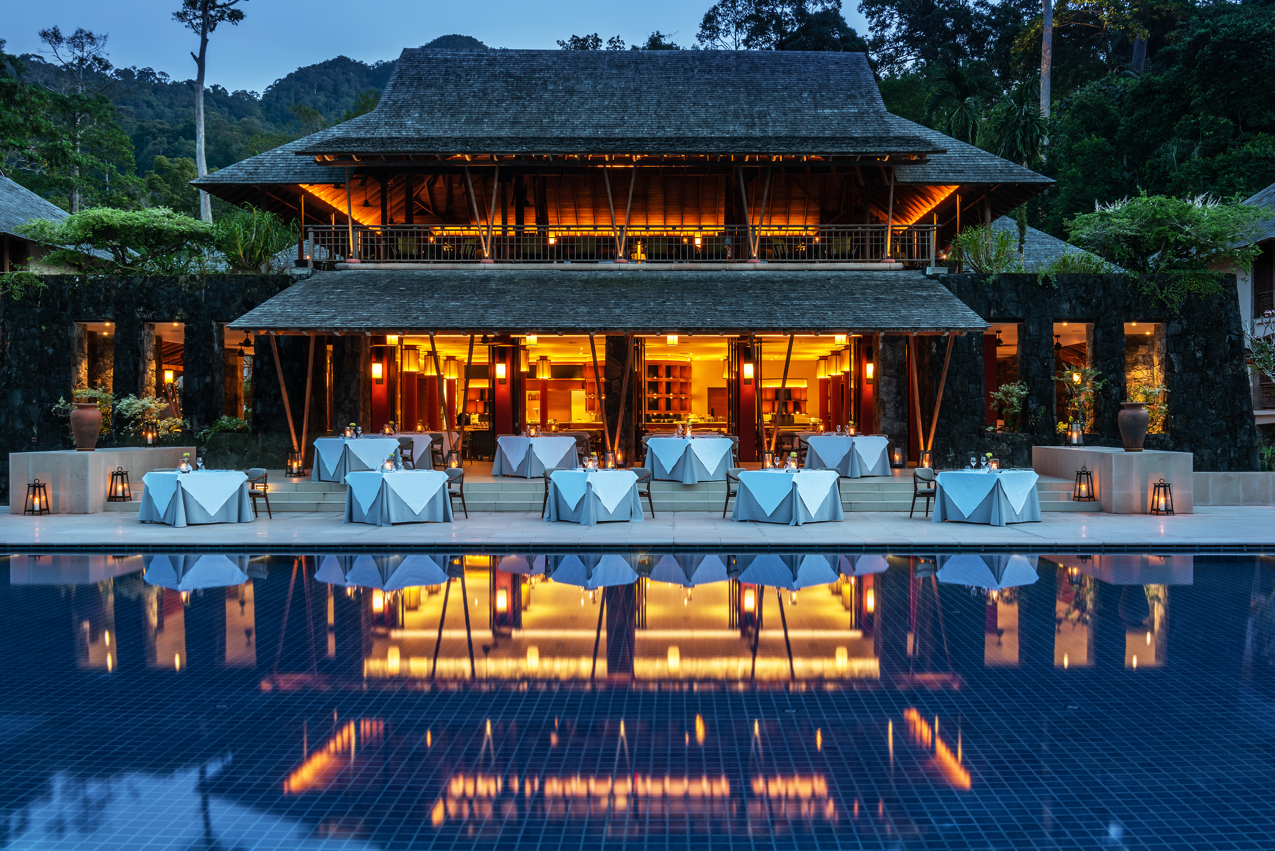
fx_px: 1204
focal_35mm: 34
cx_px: 638
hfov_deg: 55.8
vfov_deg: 38.9
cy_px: 426
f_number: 16
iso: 100
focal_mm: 34
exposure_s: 20
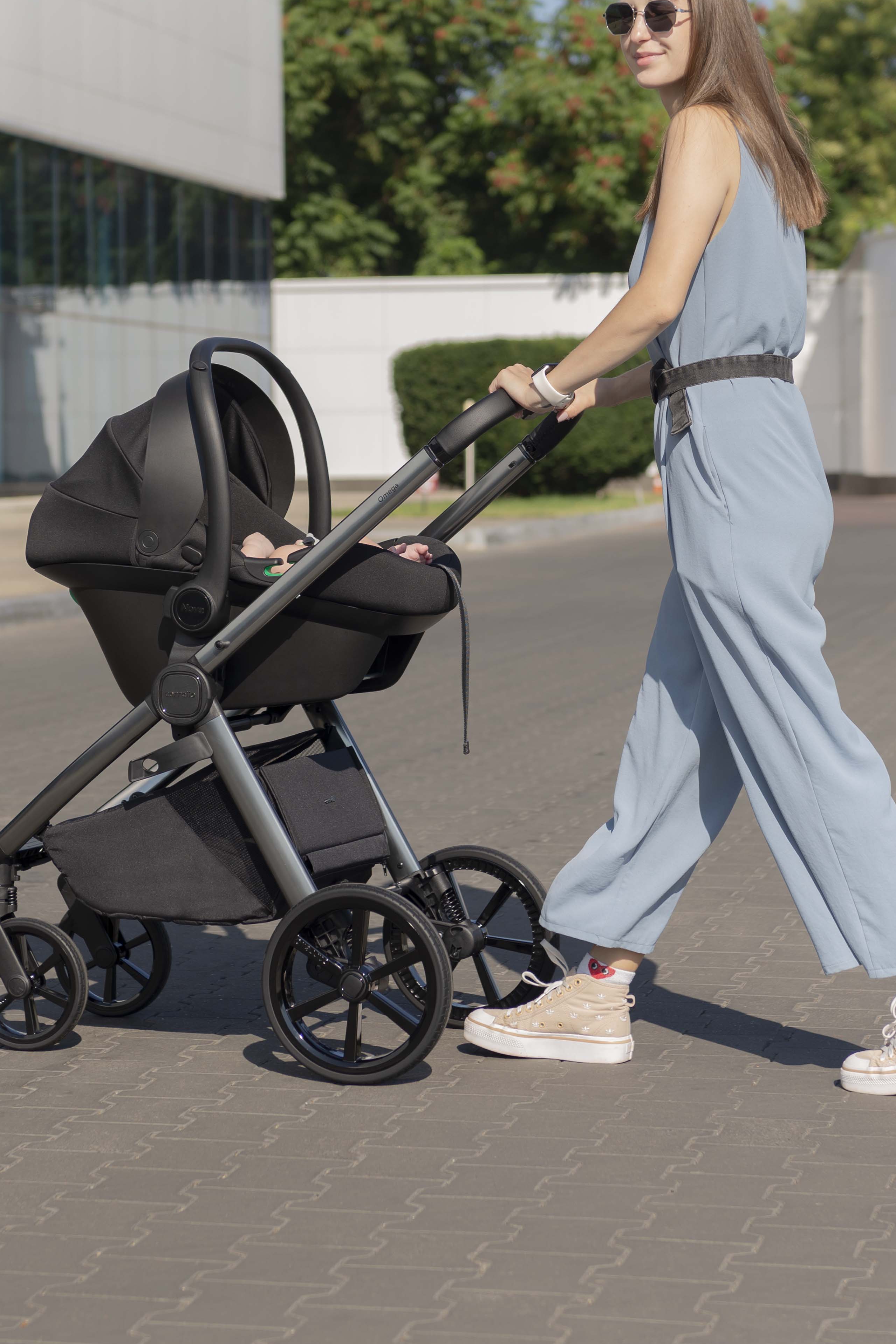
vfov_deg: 22.3
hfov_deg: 15.0
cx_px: 401
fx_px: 3397
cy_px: 490
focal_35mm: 91
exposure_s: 1/800
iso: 100
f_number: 3.5
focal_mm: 58
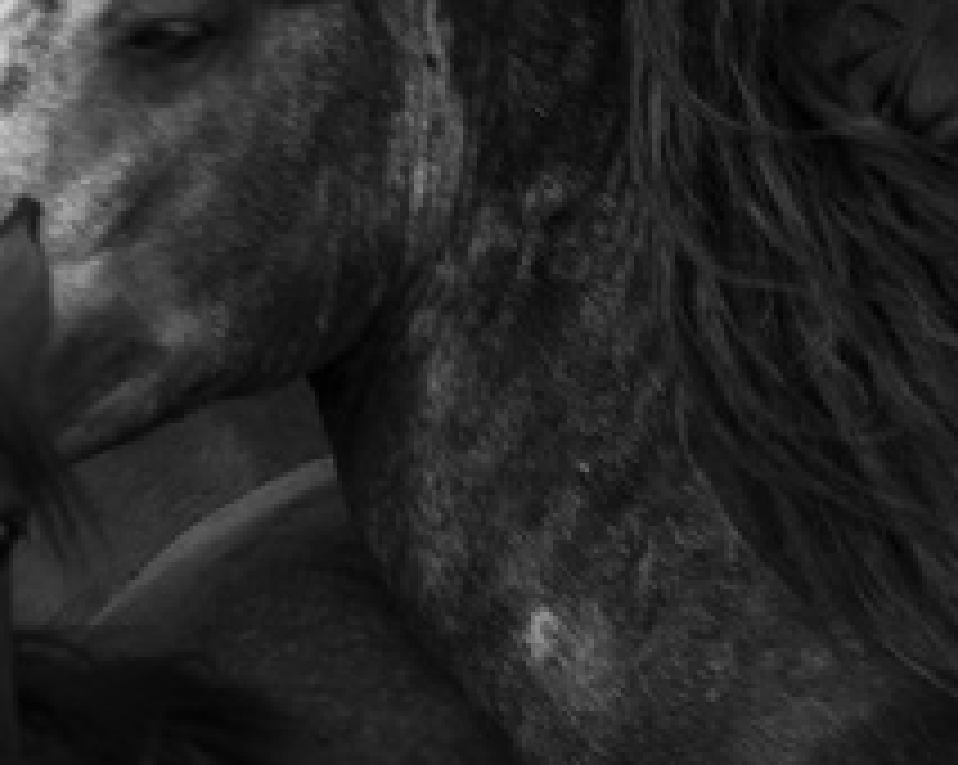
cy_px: -171
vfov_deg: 2.5
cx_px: 1124
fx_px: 17506
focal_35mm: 618
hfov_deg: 3.1
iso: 50
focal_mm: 140
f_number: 2.8
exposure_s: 1/320
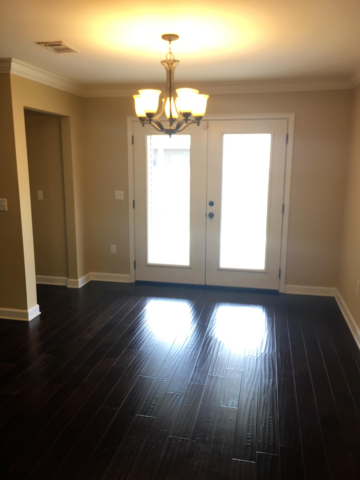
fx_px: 402
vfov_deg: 61.7
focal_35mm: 29
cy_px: 240
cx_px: 180
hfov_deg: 48.2
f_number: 2.2
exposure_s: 1/30
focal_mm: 4.15
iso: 50
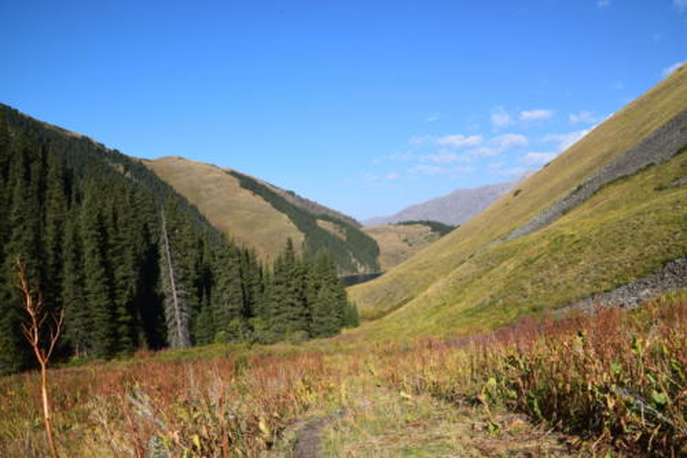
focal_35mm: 27
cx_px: 344
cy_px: 229
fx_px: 515
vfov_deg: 47.9
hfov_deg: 67.4
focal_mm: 18
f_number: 11
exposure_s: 1/500
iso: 400
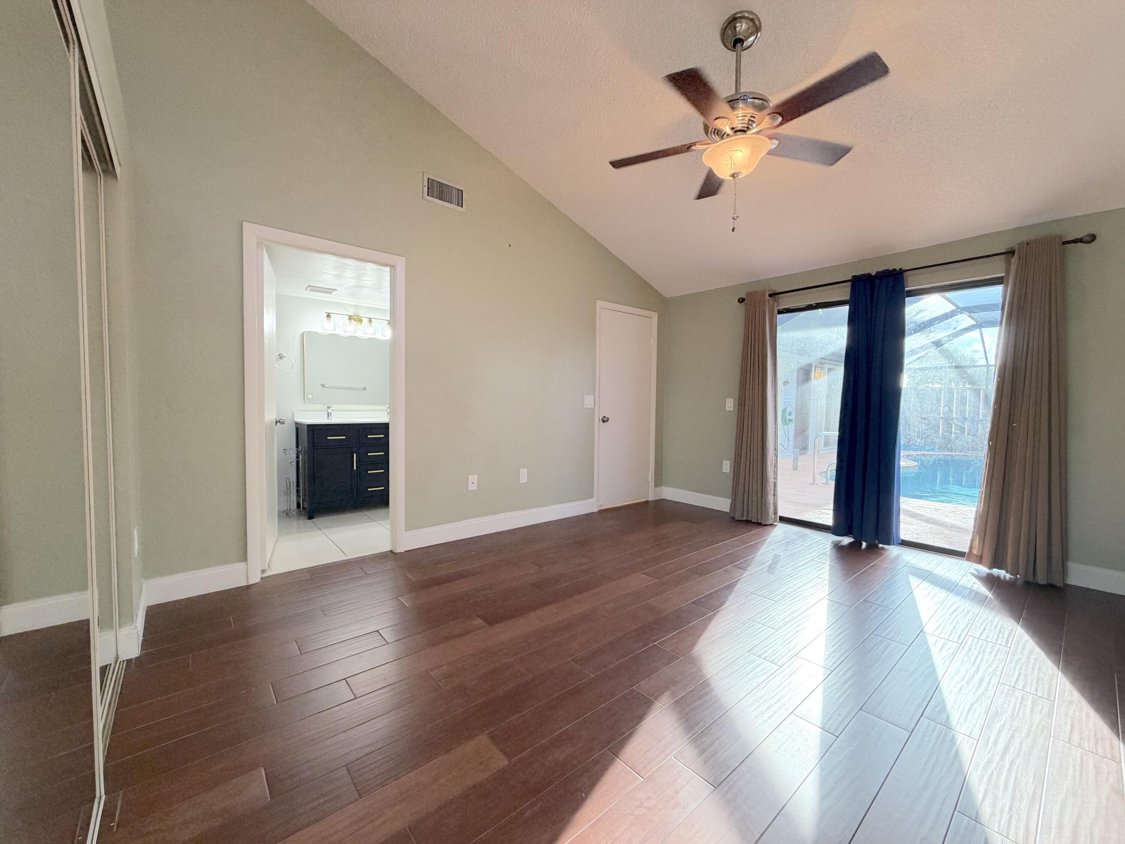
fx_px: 455
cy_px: 422
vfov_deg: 85.7
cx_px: 562
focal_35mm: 14
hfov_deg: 102.1
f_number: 2.2
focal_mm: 2.22
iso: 125
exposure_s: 1/120
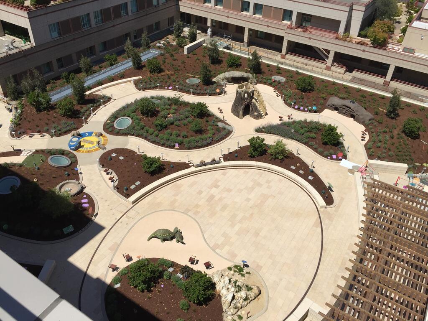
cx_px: 214
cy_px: 160
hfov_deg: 61.7
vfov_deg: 48.2
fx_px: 359
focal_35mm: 29
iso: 32
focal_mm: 4.15
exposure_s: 1/3049
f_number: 2.2
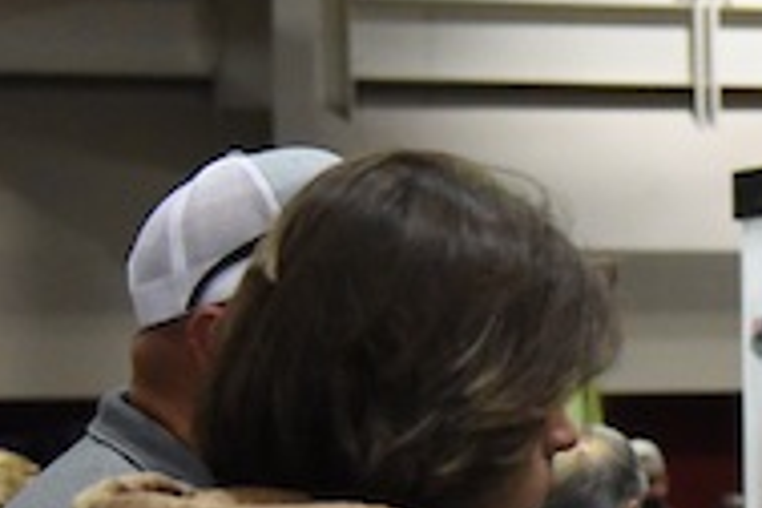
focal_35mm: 152
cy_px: 504
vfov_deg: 9.0
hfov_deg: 12.9
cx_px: 1072
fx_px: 3217
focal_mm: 48
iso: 9000
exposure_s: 1/320
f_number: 4
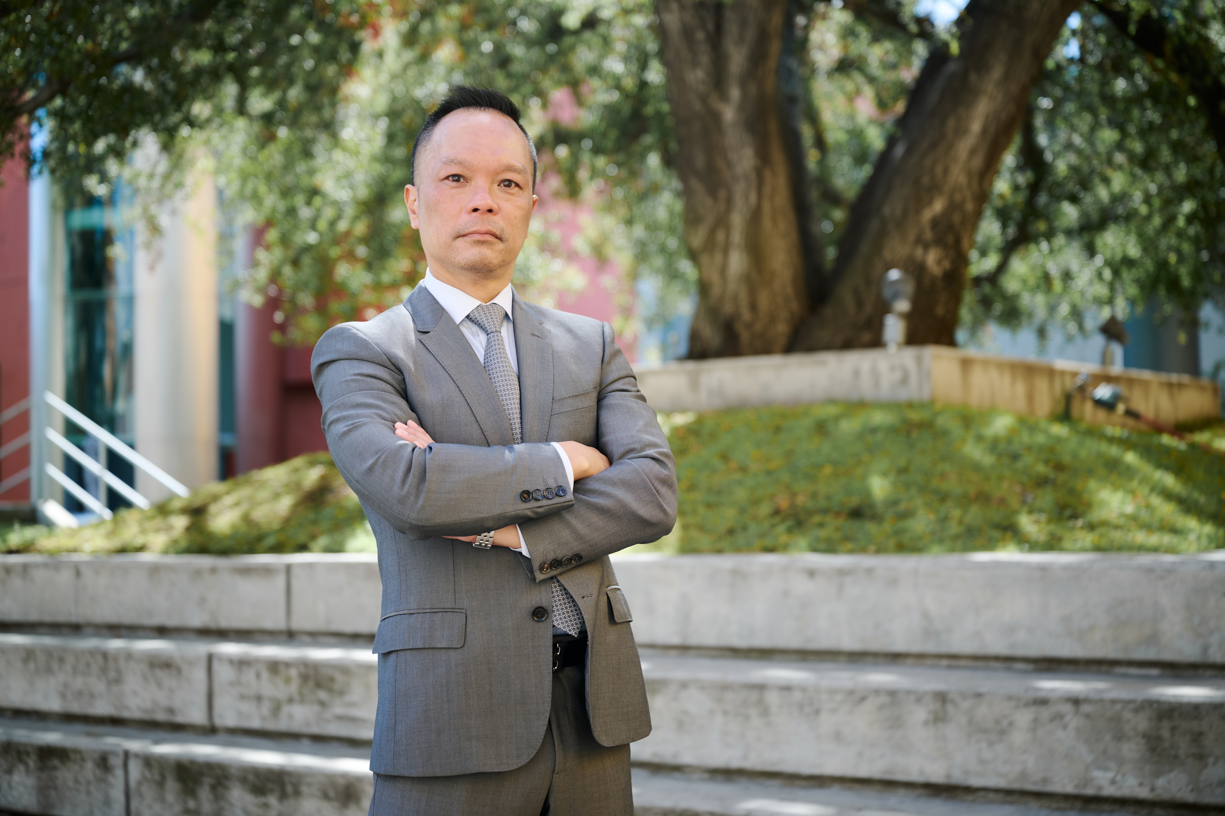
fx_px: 1871
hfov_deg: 36.2
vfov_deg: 24.6
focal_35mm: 55
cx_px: 612
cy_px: 408
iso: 64
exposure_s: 1/320
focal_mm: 55
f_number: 2.8
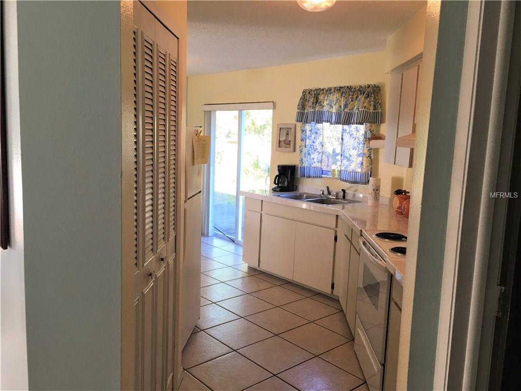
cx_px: 260
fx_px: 436
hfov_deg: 61.7
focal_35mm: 29
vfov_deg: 48.2
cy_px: 196
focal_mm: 4.15
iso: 32
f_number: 2.2
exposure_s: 1/30
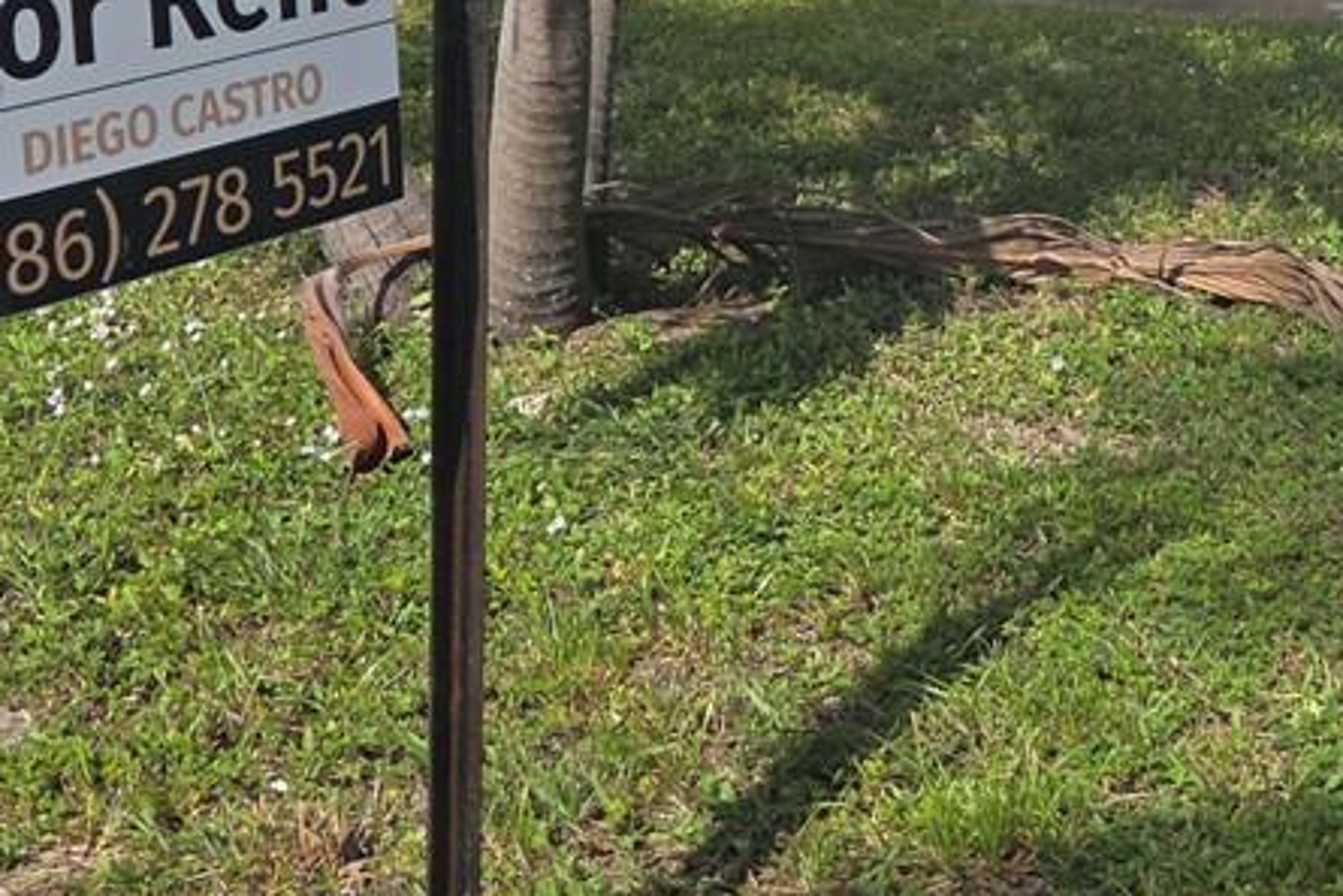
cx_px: 1473
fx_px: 3209
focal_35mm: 86
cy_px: 84
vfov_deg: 15.7
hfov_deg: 22.3
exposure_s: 1/2169
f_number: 1.8
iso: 25
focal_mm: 5.4
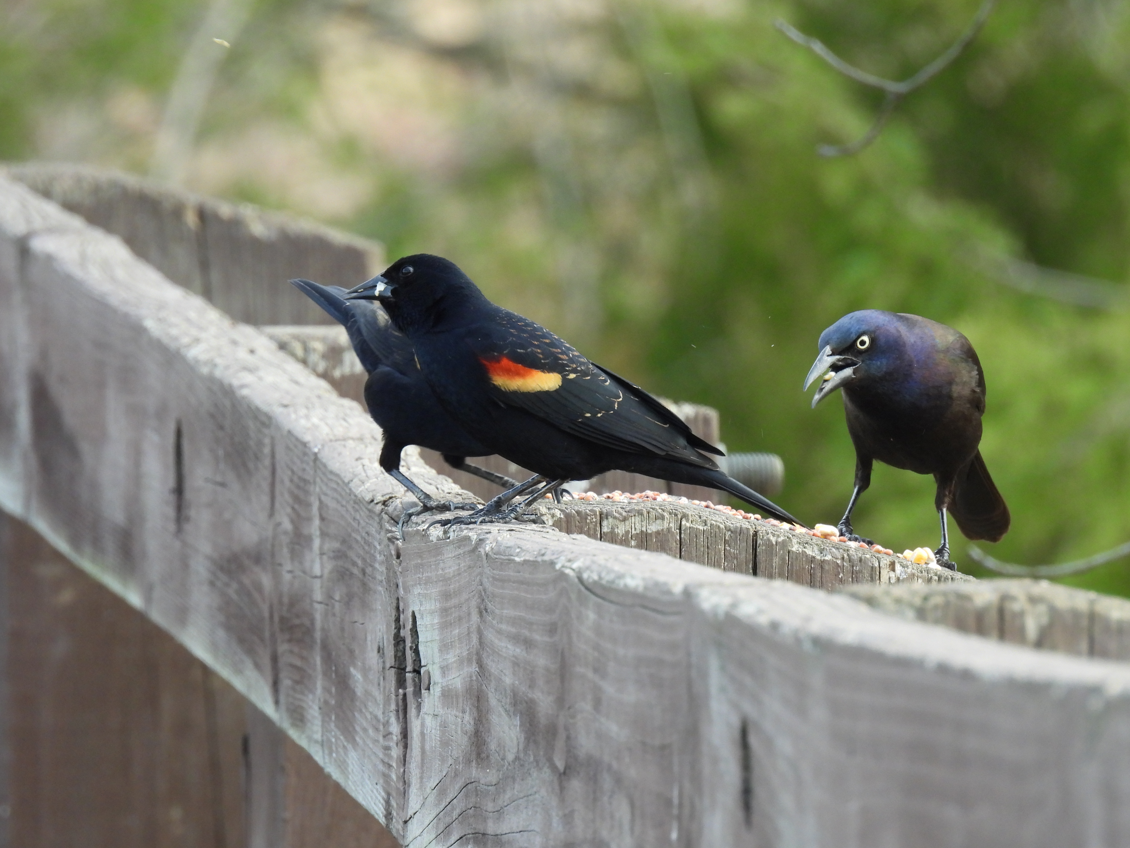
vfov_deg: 1.5
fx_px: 32644
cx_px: 565
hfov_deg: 2.0
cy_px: 424
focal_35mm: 1000
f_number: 5.6
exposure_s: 1/200
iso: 400
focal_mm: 178
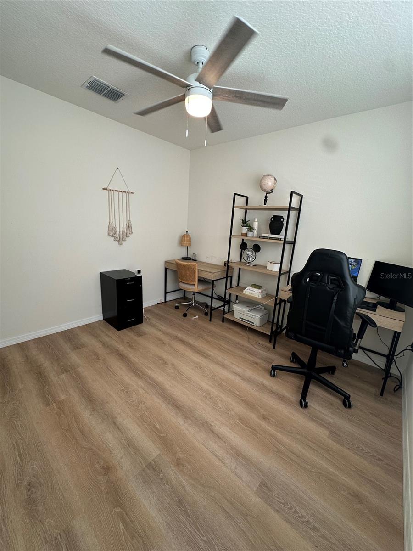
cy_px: 276
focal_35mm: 14
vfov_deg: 102.1
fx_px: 223
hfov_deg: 85.7
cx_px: 206
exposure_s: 1/120
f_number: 2.2
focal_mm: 2.22
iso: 64
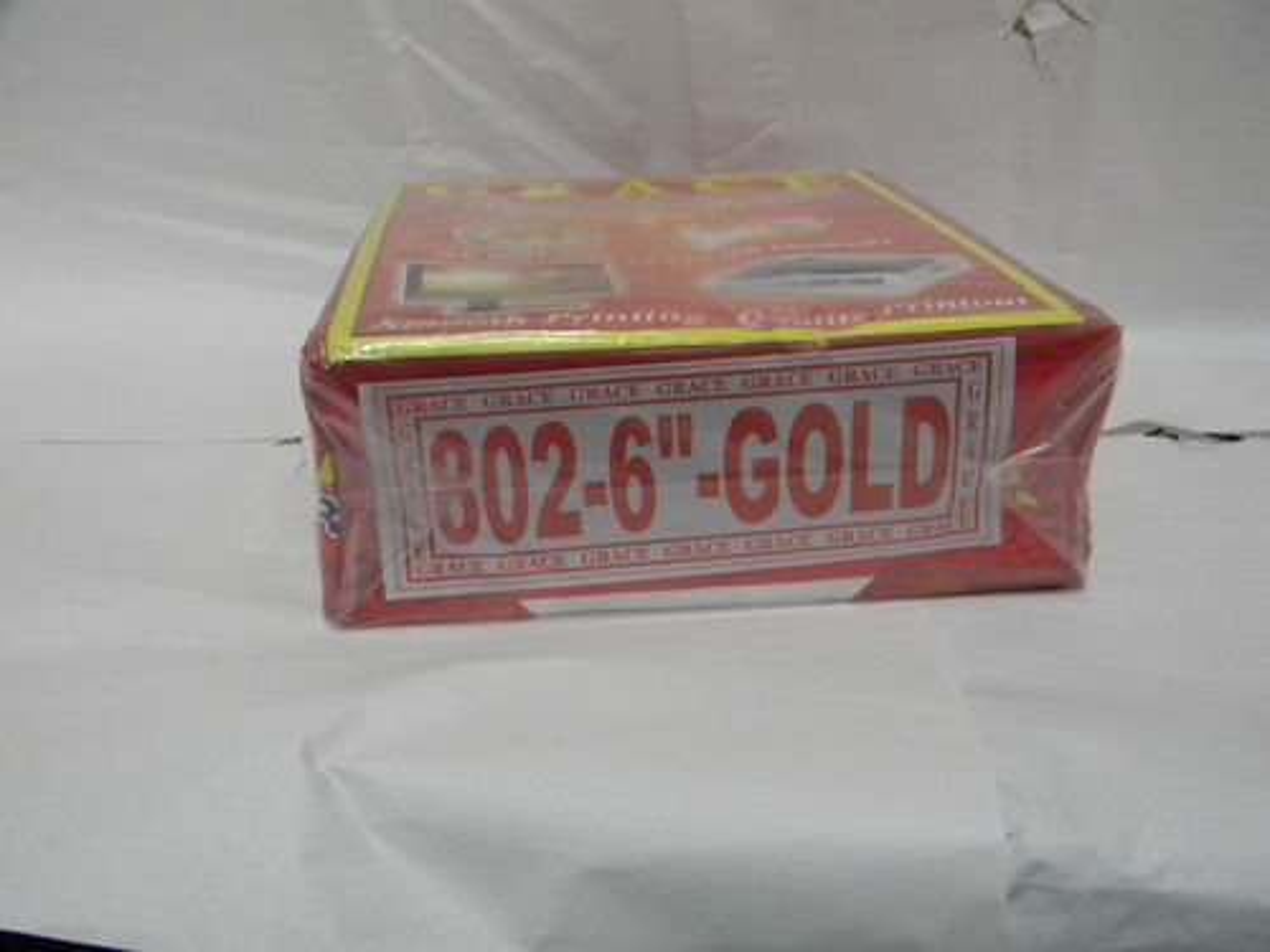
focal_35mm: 36
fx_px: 1321
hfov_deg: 51.4
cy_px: 476
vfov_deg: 39.7
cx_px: 635
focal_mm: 6.4
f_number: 3.7
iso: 400
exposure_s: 1/27.8
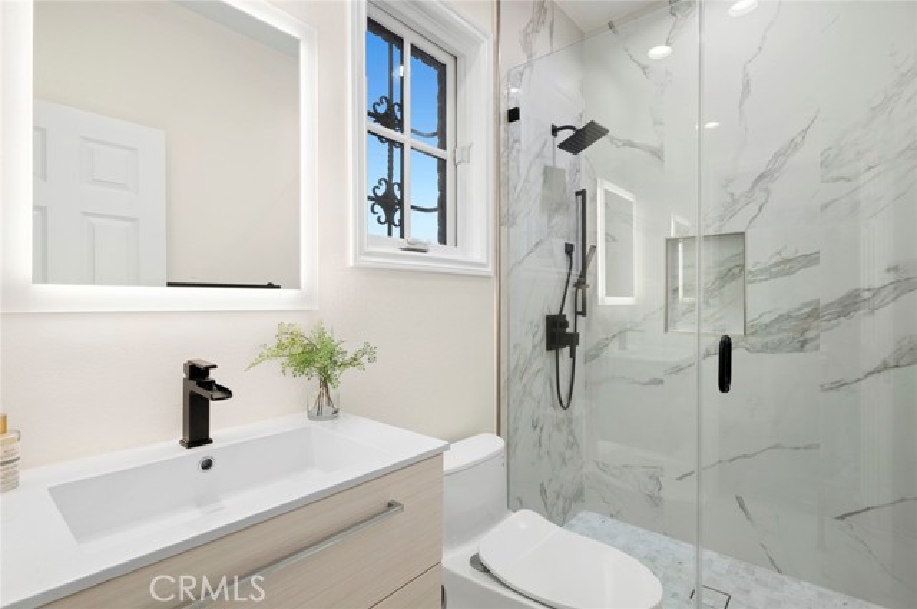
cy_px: 304
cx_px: 458
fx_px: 432
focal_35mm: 17
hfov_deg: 93.3
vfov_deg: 70.3
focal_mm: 17
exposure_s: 1/10
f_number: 9
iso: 320
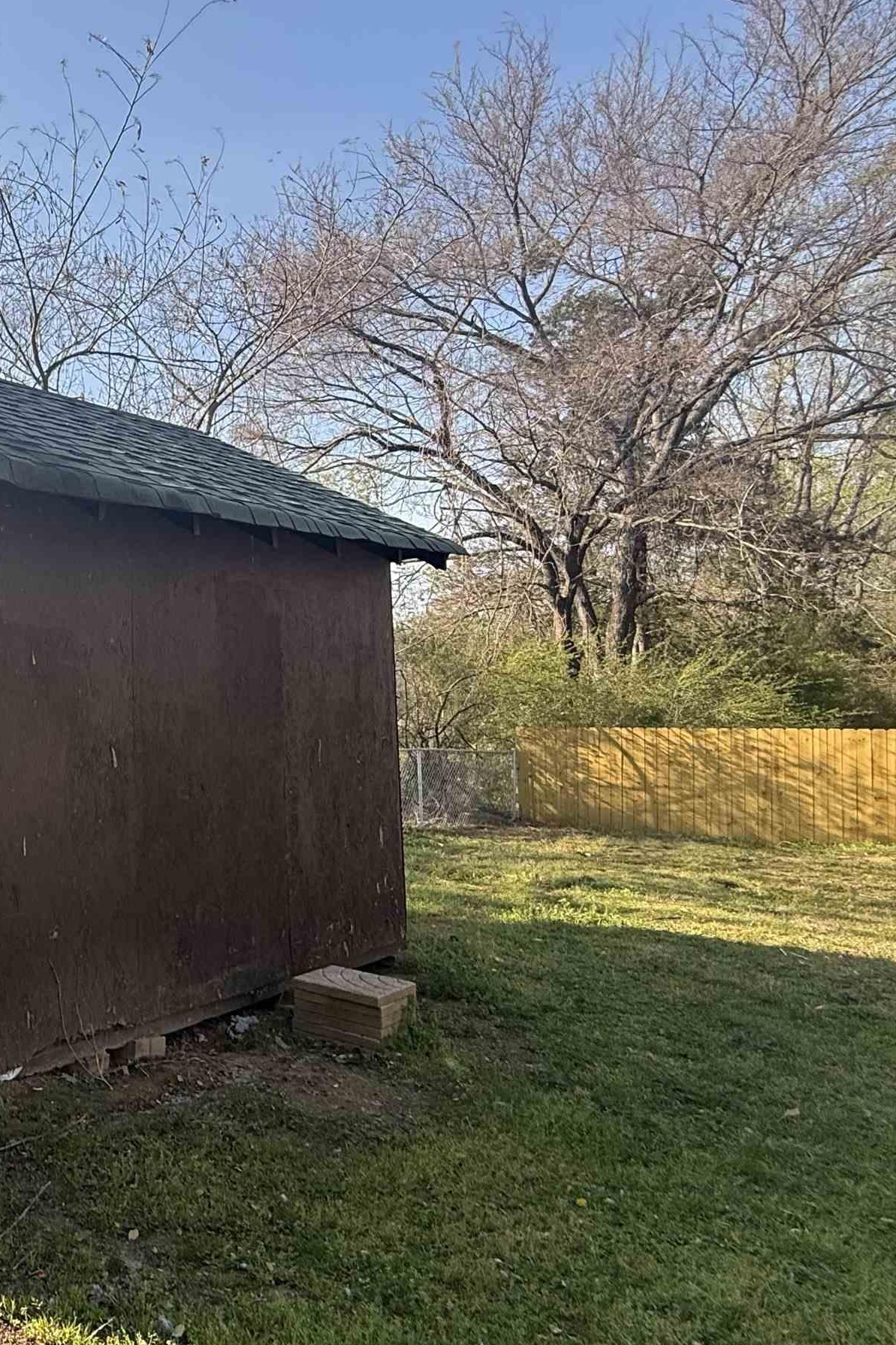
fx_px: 933
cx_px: -124
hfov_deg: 40.0
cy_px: 702
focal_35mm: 25
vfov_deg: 71.5
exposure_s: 1/436
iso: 64
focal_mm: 2.22
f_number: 2.2
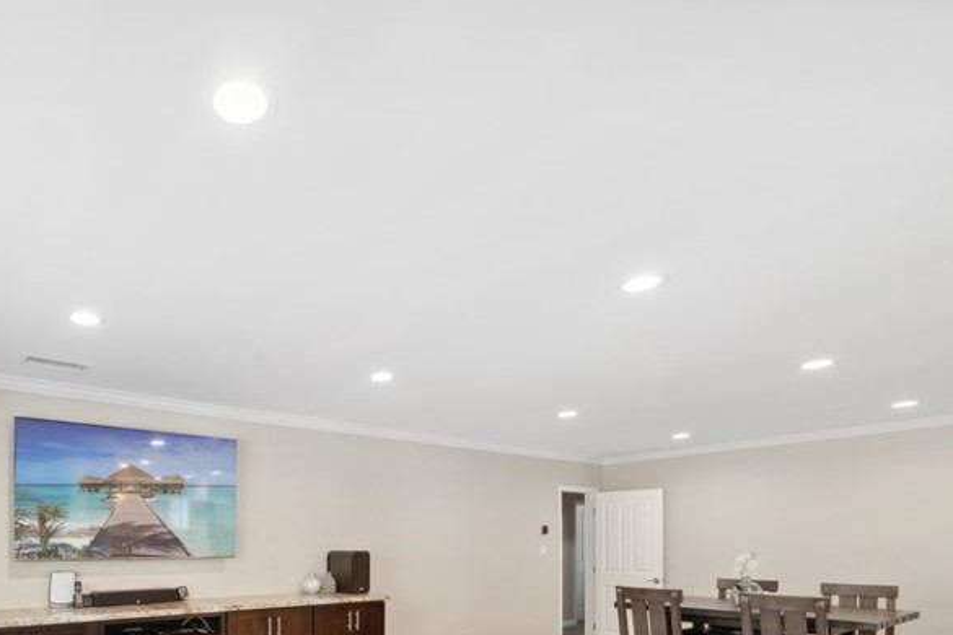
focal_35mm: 21
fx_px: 556
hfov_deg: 76.6
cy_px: 543
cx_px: 266
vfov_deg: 53.7
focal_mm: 12
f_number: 8
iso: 400
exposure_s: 1/10
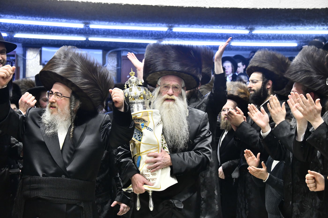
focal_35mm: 70
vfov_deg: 19.5
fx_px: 638
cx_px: 164
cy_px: 109
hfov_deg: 28.8
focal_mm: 70
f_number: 5.6
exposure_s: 1/320
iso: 2500
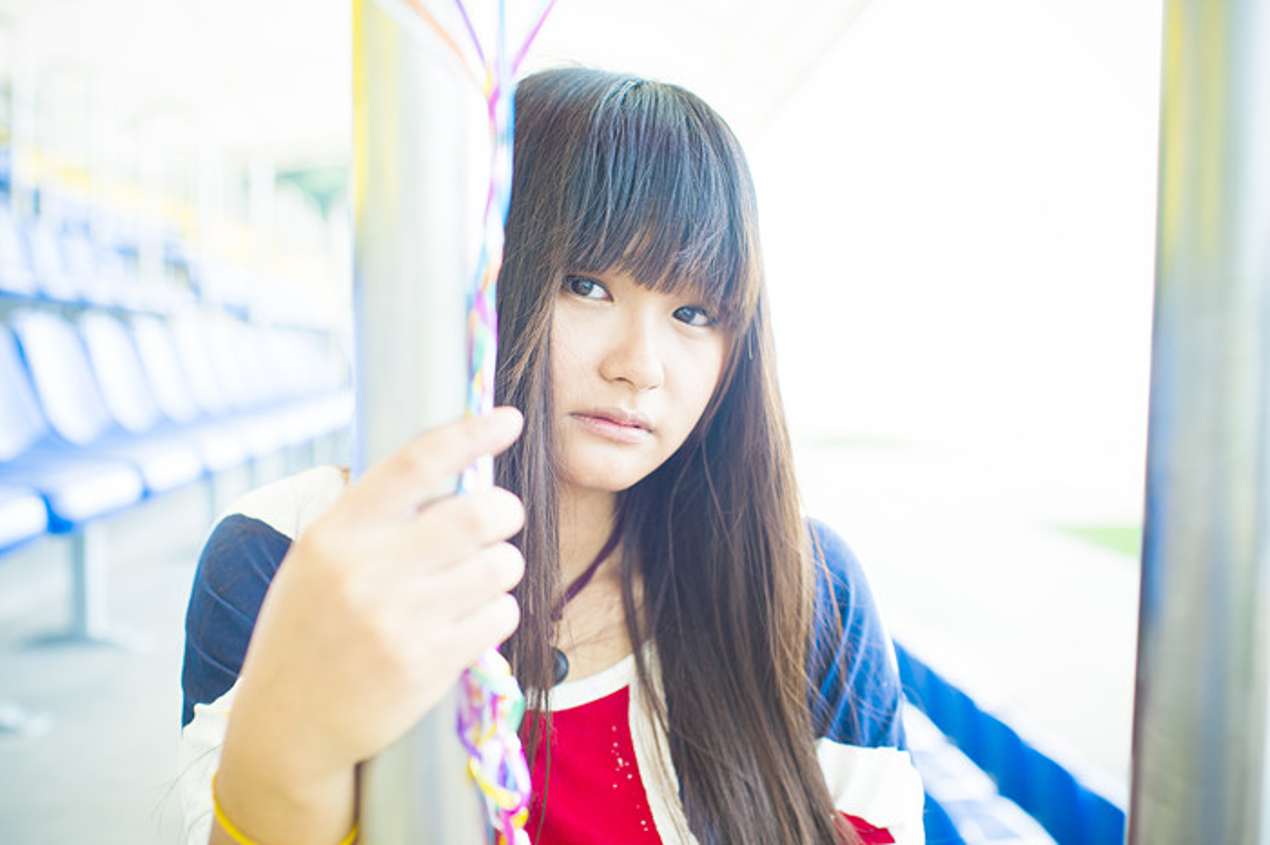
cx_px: 597
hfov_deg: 48.5
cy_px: 458
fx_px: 1410
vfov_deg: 33.4
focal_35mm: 40
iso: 100
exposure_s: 1/400
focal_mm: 35
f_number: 2.8
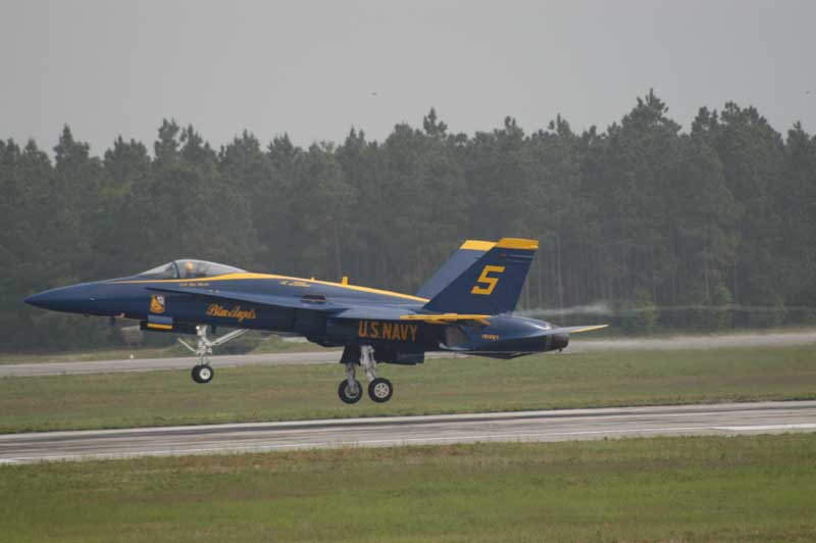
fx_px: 10191
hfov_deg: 4.6
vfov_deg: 3.0
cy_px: 272
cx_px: 408
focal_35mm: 450
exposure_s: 1/1600
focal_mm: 300
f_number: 5.6
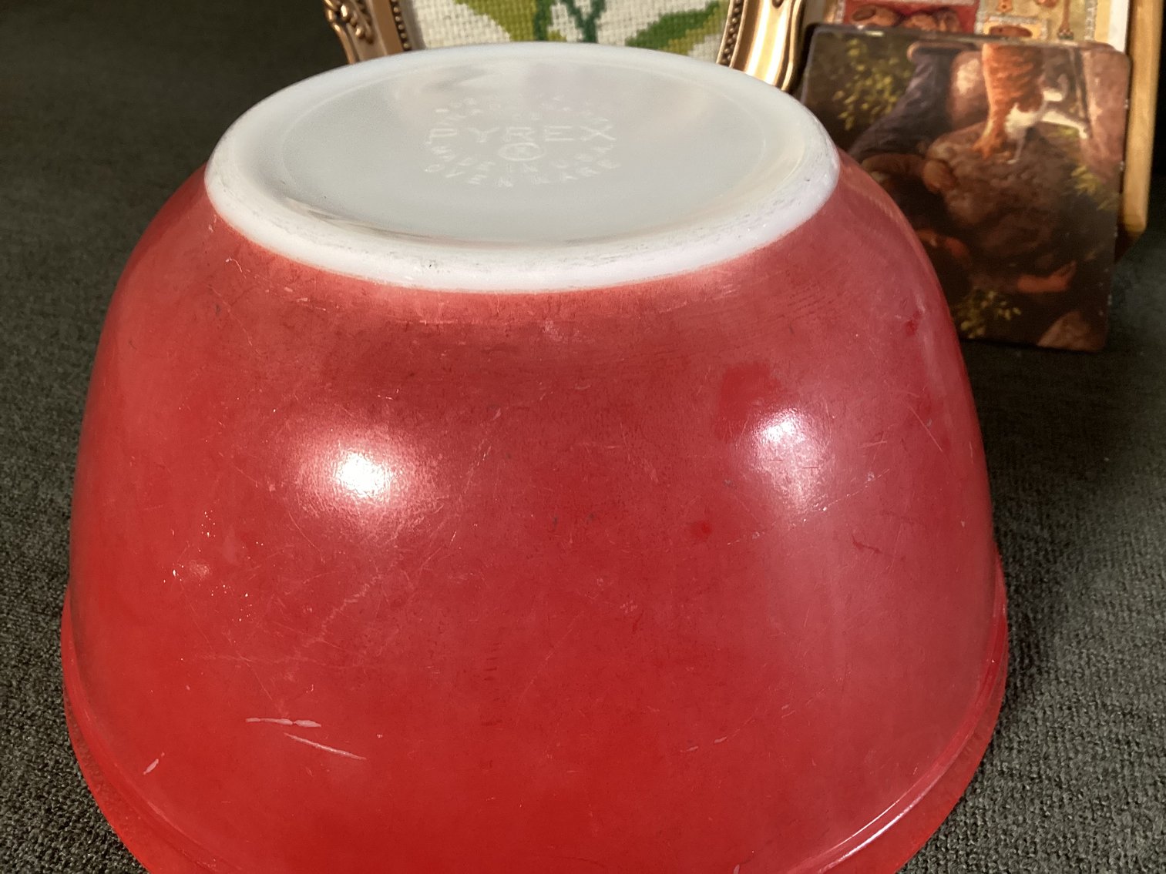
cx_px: 583
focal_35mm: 31
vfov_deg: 45.4
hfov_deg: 58.3
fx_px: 1044
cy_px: 437
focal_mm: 3.3
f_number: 2.4
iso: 250
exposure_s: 1/60
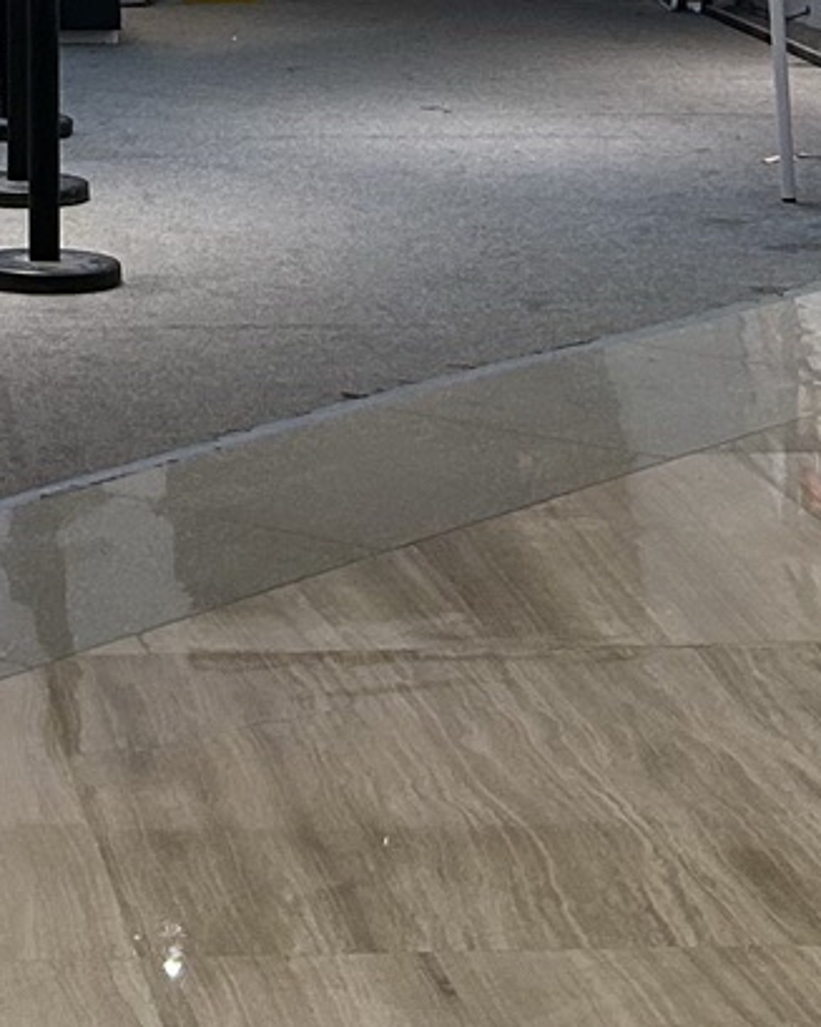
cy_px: -806
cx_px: -171
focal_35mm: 124
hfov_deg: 12.2
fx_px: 3768
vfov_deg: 13.9
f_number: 1.5
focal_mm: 5.7
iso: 100
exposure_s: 1/100
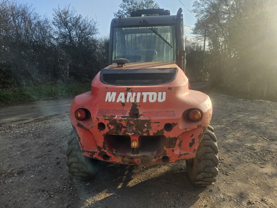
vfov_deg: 58.9
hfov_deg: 73.9
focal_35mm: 23
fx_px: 184
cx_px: 138
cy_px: 104
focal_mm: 5.4
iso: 25
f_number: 1.8
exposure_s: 1/557
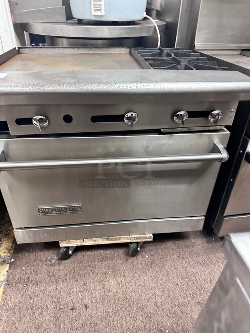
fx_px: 231
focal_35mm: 24
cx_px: 125
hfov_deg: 56.8
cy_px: 166
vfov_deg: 71.6
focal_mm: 6.86
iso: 640
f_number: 1.78
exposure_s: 1/60
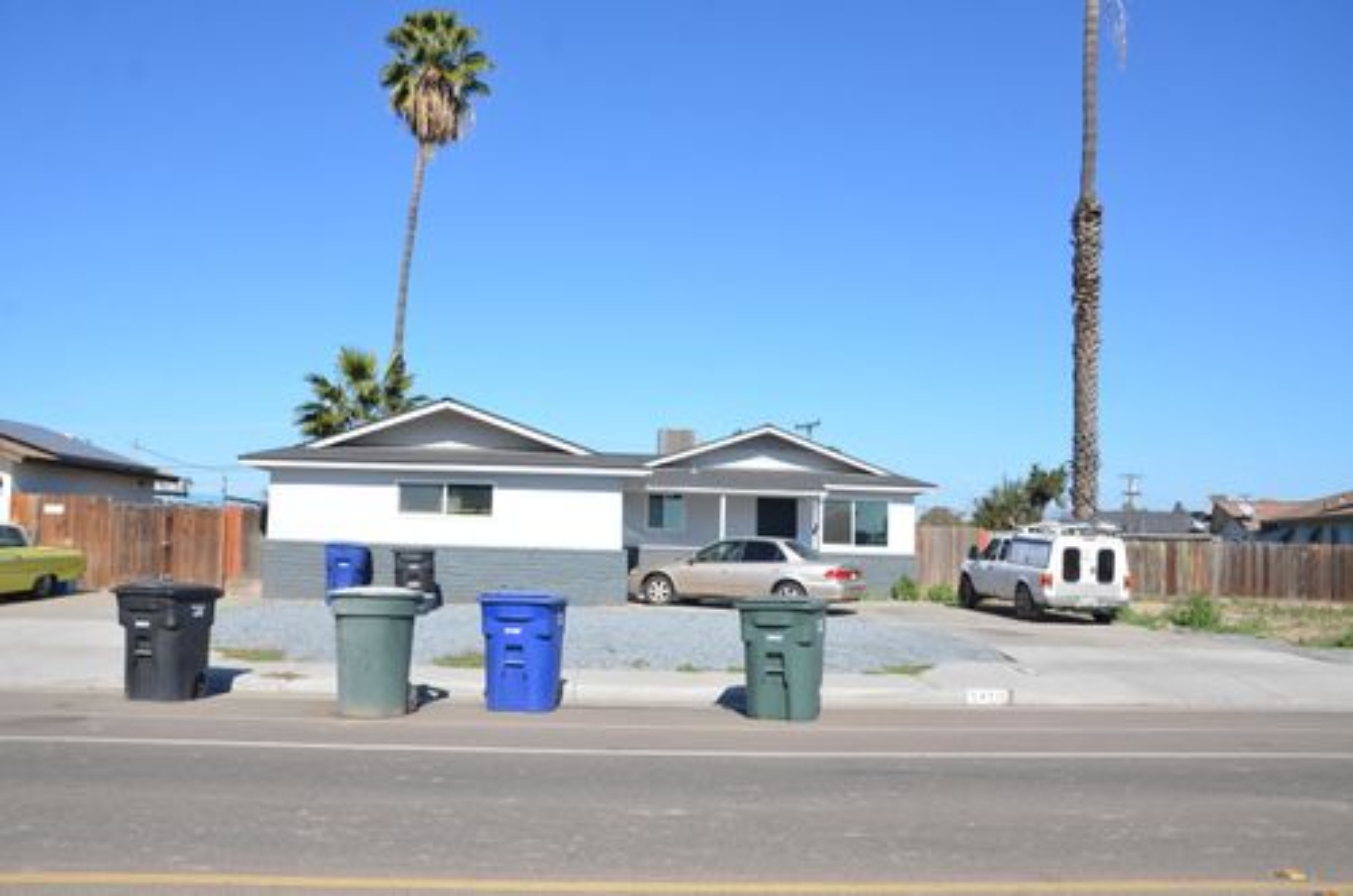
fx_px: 1181
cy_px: 448
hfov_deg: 59.6
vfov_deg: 41.5
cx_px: 676
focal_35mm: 32
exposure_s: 1/320
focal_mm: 21
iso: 100
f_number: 9
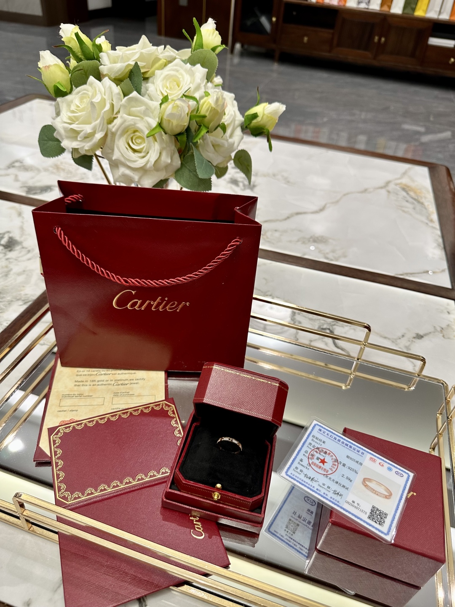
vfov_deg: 71.6
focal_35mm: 24
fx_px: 421
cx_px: 228
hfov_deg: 56.8
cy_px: 304
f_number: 1.78
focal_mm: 6.86
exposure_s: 1/50
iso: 125
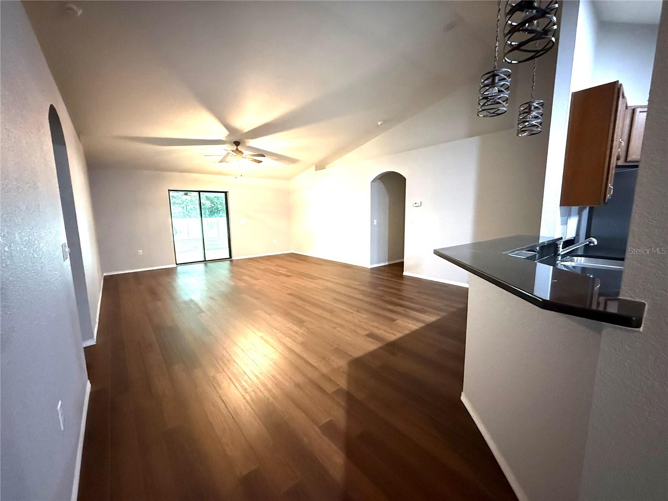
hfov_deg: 102.1
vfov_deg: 85.7
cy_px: 250
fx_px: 270
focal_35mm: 14
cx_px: 334
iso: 1000
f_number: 2.2
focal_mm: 2.22
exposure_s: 1/40
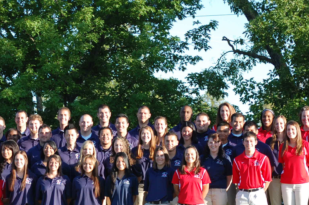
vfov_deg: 6.3
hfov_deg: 9.4
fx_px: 1869
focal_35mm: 218
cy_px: 151
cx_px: 117
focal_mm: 75
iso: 400
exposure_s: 1/500
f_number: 5.6
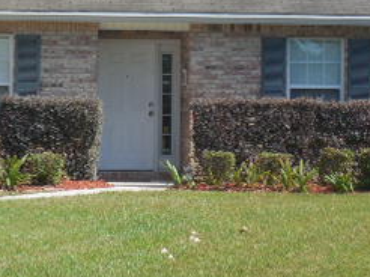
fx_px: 1196
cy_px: 111
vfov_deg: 13.2
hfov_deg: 17.6
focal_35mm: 112
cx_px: 138
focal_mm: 7.8
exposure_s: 1/500
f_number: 3.9
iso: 125
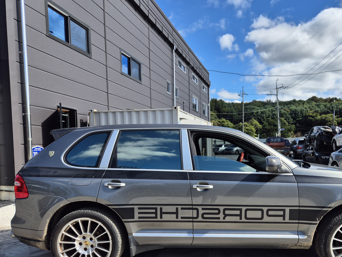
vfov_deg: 47.8
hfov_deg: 60.9
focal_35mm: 29
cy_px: 159
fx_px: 287
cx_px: 212
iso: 25
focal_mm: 5.4
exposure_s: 1/1612
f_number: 1.8
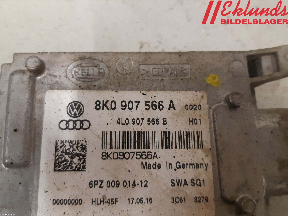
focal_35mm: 26
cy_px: 108
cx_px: 144
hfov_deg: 67.3
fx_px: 216
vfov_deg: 53.1
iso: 250
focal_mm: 3.93
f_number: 1.7
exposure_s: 1/50
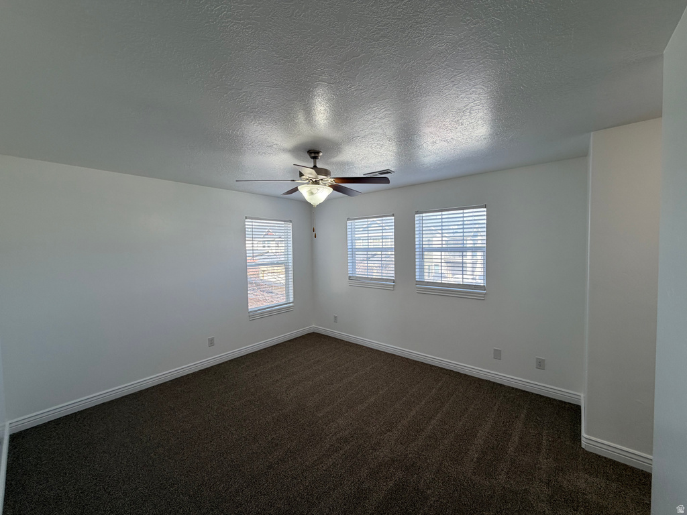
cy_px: 258
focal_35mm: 14
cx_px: 344
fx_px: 278
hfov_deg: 102.1
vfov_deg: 85.7
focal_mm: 2.22
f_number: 2.2
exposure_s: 1/120
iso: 64
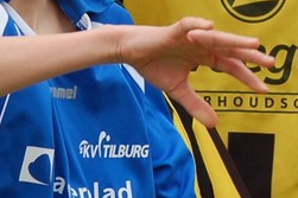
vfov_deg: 2.0
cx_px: 173
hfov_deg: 3.1
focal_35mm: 673
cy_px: 11
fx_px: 5567
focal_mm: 110
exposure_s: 1/640
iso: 400
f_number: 6.3
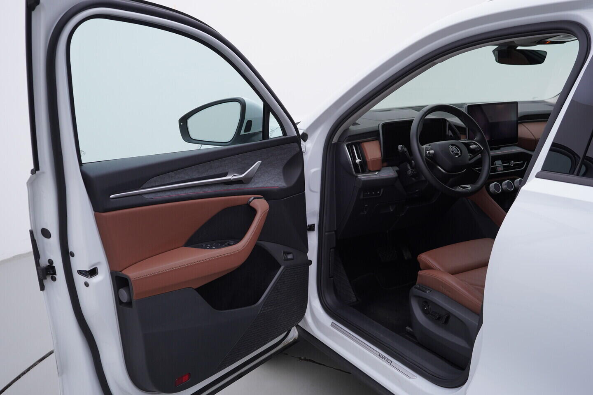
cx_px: 296
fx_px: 593
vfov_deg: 36.9
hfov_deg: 53.1
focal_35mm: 36
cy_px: 198
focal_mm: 24
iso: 125
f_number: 4
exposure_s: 1/80
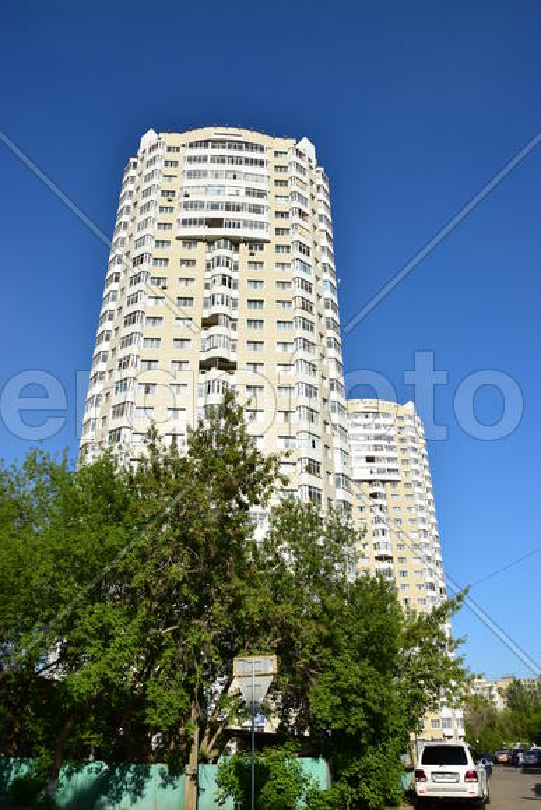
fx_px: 608
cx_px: 270
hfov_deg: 48.0
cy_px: 405
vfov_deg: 67.4
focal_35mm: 27
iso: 100
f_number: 8
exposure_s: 1/320
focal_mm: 18
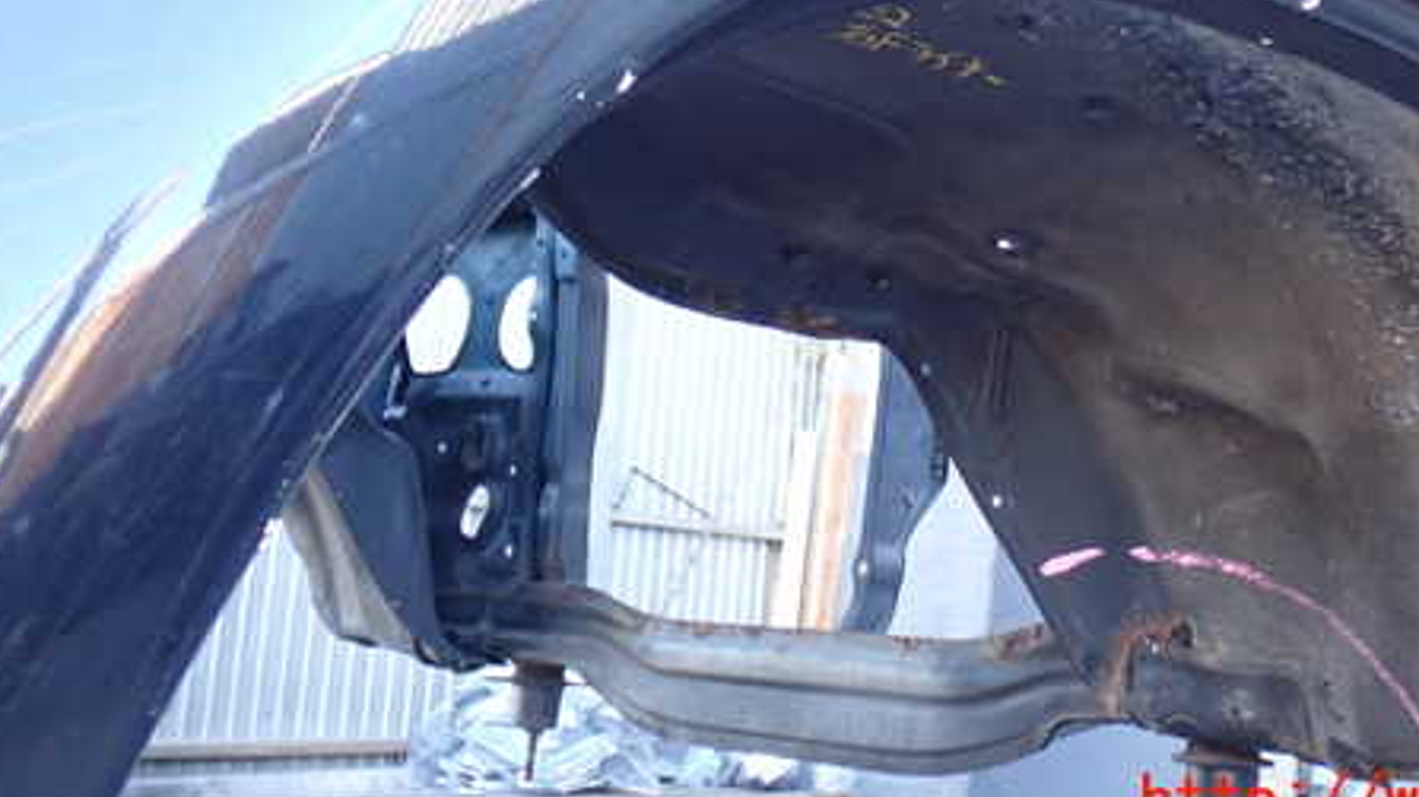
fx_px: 2257
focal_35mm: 60
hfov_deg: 34.7
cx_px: 905
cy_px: 130
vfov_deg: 19.8
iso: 250
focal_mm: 7.31
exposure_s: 1/40
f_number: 2.8
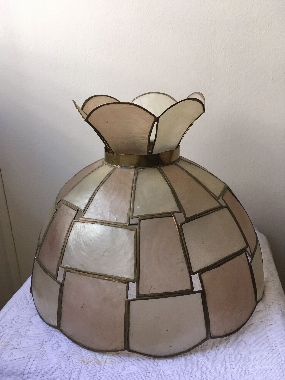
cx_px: 142
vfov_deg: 61.7
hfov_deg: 48.2
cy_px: 190
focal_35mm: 29
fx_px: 318
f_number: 2.2
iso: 50
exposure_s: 1/33
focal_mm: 4.15
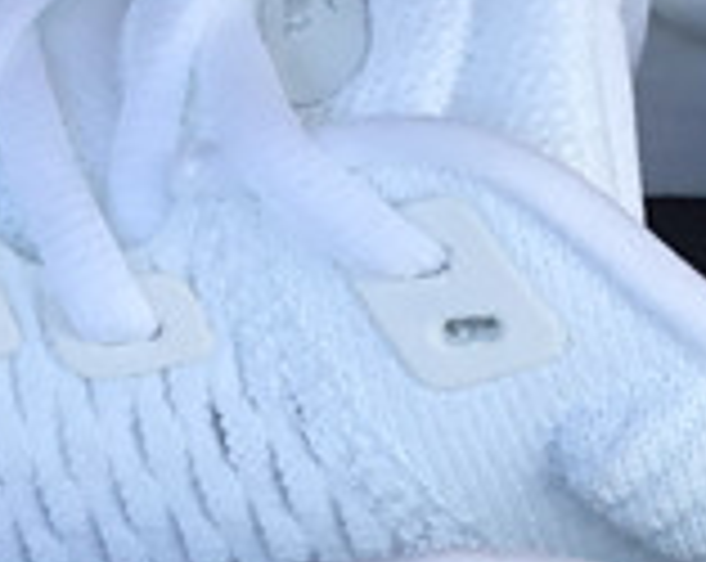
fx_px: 3629
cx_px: 162
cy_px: 852
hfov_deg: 11.1
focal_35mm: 174
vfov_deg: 8.6
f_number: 2.4
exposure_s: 1/279
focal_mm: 3.3
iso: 25
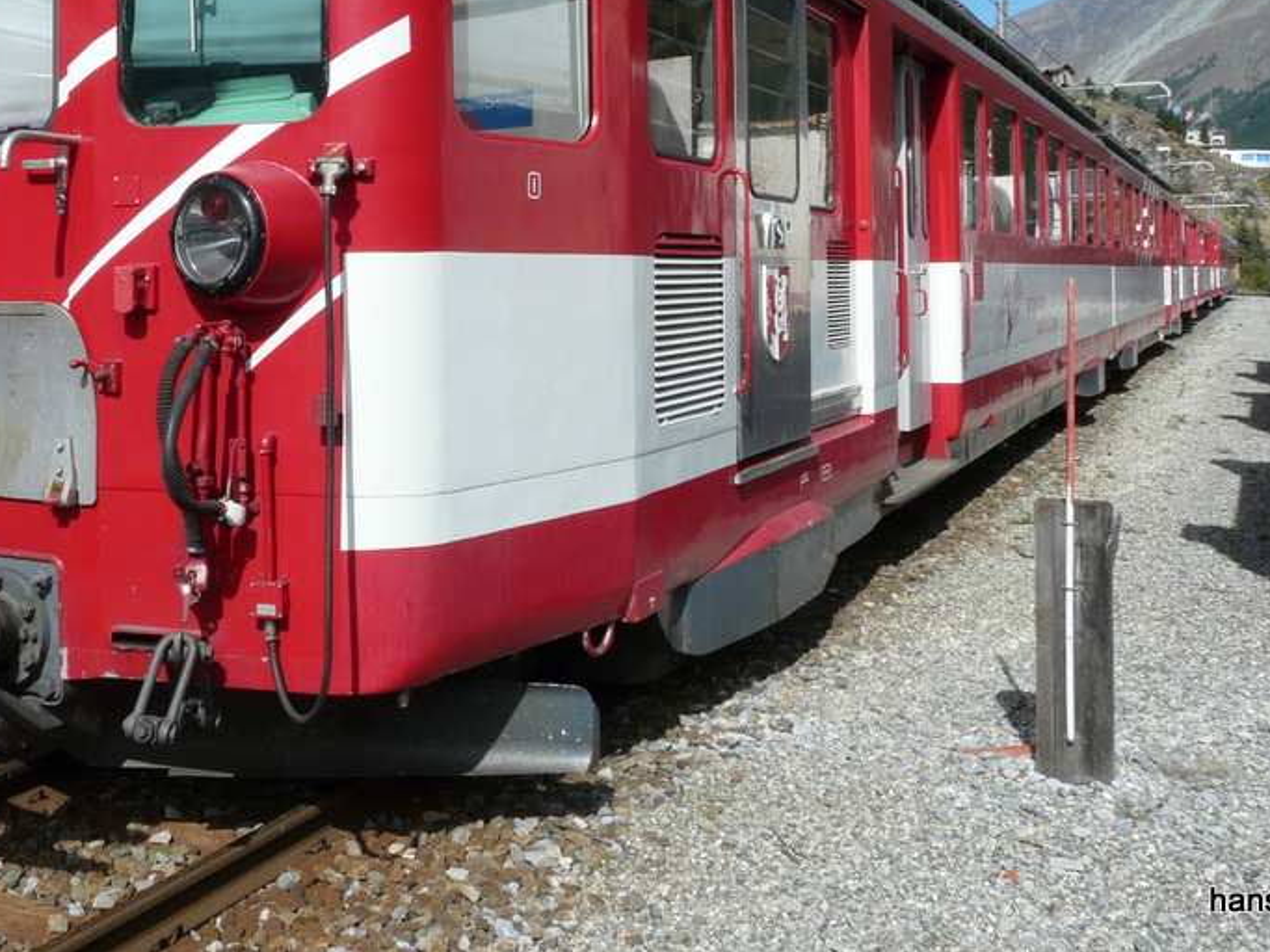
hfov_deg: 45.1
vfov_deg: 34.5
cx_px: 431
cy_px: 258
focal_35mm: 41
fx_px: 1504
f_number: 6.3
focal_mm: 4.6
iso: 100
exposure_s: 1/400
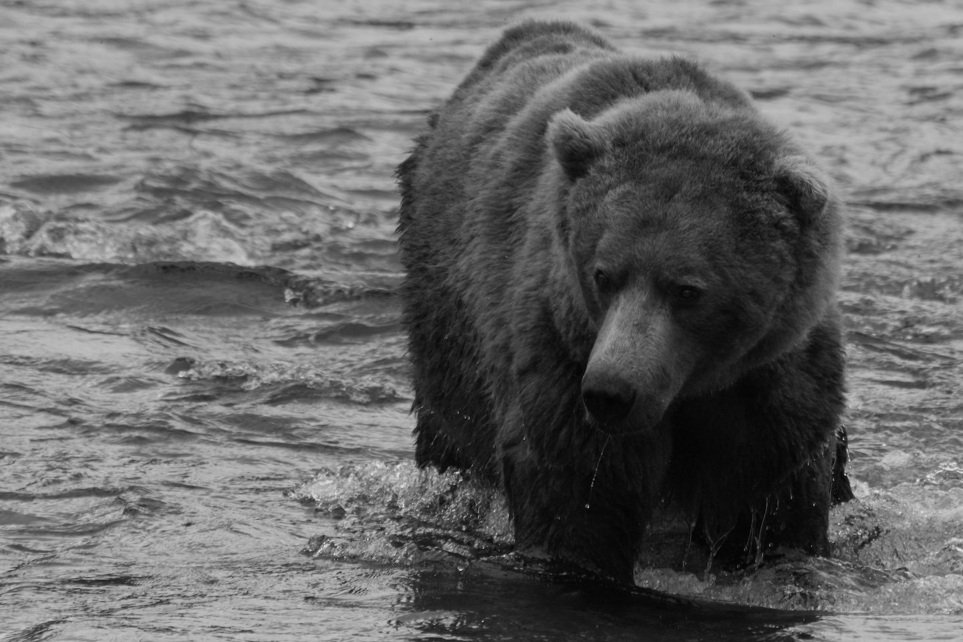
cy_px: 321
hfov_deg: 2.6
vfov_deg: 1.7
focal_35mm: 798
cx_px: 482
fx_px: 21340
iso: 800
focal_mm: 532
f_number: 8
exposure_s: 1/800
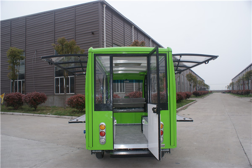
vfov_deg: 48.0
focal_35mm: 27
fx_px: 189
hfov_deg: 67.3
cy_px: 84
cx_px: 126
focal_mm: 18
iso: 100
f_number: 5
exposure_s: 1/160
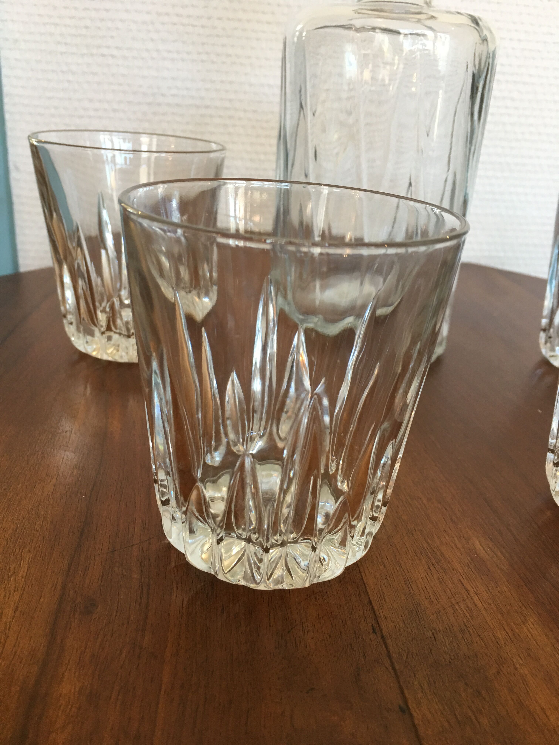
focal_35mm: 29
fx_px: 624
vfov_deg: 61.7
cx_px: 280
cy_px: 372
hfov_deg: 48.2
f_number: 2.2
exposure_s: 1/33
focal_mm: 4.15
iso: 64
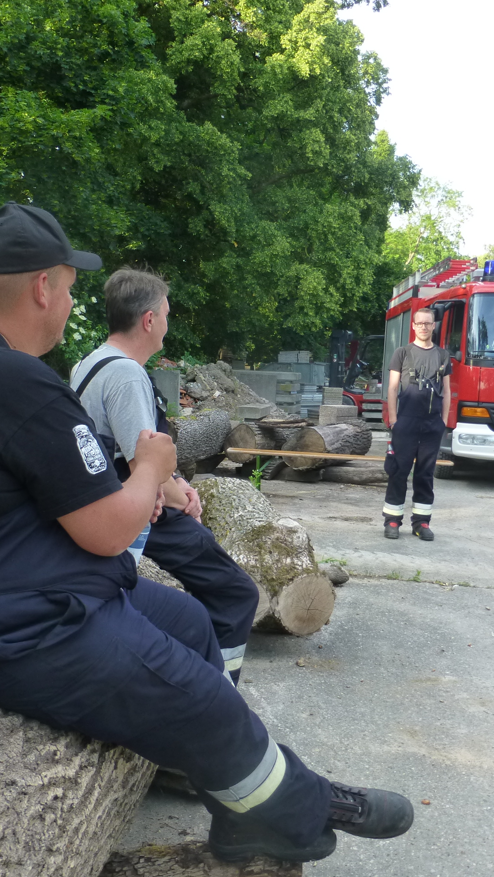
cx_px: 232
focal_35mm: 35
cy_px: 438
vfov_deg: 56.6
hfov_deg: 33.7
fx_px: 815
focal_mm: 4.3
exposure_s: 1/125
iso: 160
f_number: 3.5
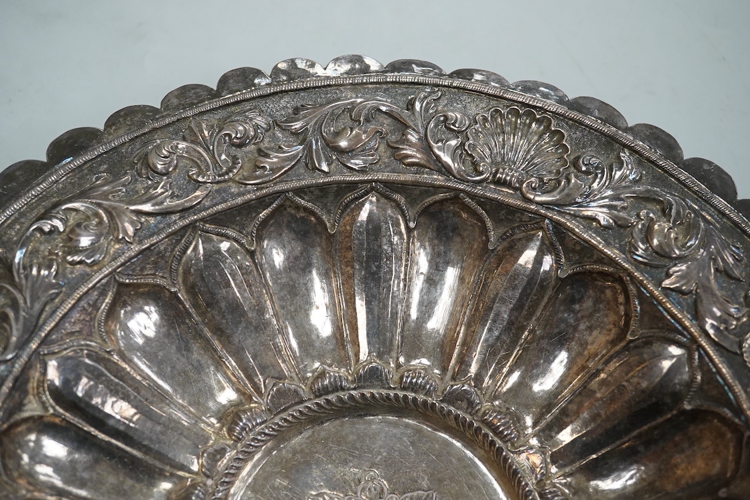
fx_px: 937
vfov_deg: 29.9
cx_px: 375
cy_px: 250
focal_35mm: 45
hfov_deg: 43.6
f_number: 8
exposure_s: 1/400
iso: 2500
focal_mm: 30
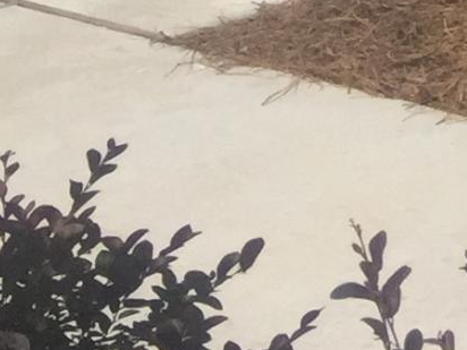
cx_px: 1589
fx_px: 2847
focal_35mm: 211
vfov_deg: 6.5
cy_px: -626
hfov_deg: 7.7
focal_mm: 4.15
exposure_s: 1/3968
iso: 32
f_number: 2.2
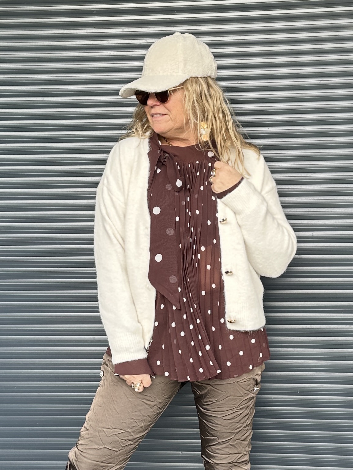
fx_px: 326
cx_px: 176
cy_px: 235
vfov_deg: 71.6
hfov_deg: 56.8
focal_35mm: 24
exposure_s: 1/129
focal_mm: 6.86
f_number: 1.78
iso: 64
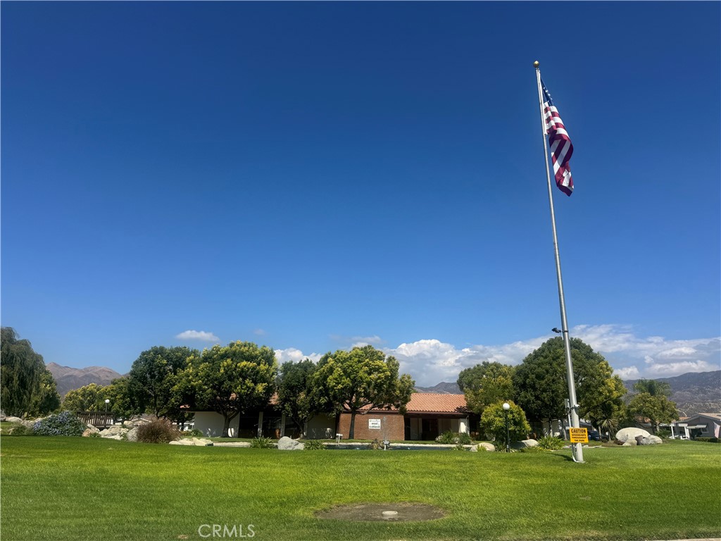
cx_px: 360
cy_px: 270
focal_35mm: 24
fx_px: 500
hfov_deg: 71.6
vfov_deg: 56.8
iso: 80
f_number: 1.78
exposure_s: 1/6410
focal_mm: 6.76
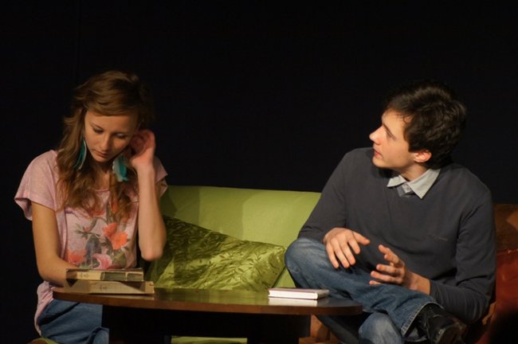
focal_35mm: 240
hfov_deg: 8.6
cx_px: 259
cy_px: 172
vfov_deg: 5.7
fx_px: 3450
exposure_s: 1/60
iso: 1600
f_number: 5.6
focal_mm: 160
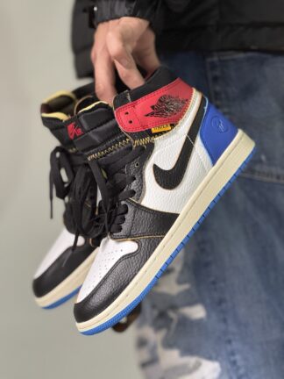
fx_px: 1313
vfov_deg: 16.4
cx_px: 142
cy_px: 190
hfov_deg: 12.3
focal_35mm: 120
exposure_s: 1/60
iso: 500
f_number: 2.8
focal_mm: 15.66
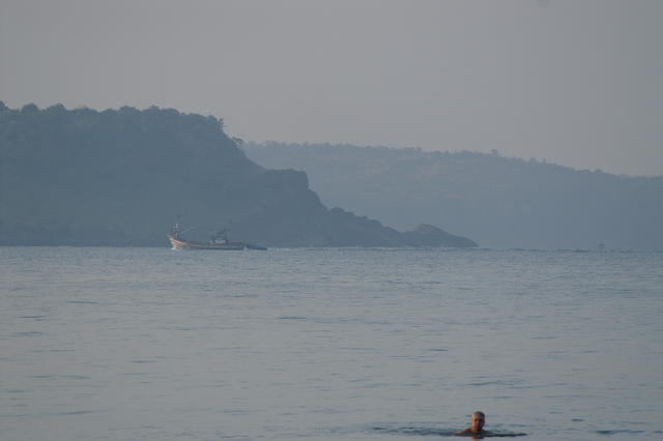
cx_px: 332
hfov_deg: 4.6
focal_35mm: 450
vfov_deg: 3.1
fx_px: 8283
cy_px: 220
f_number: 7.1
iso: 200
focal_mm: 300
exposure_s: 1/500
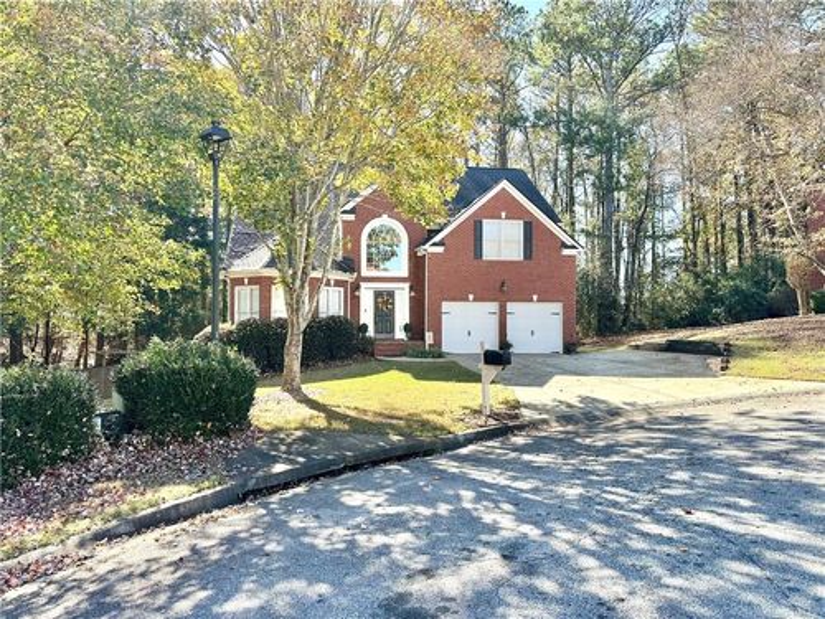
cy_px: 310
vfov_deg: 56.8
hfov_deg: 71.6
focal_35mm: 24
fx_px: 572
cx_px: 412
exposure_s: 1/910
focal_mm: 6.86
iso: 80
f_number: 1.78
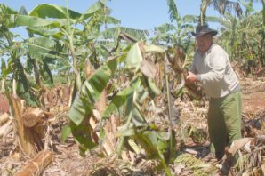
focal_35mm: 37
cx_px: 126
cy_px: 73
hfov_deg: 51.9
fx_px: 272
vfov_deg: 35.8
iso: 140
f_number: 8
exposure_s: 1/180
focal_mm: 18
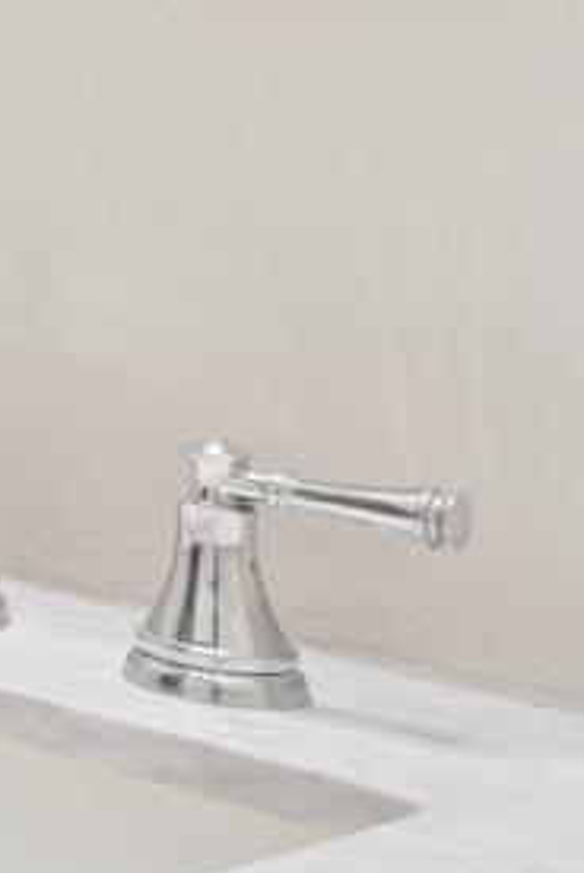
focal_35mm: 119
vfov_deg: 16.2
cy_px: -275
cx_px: -1854
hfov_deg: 7.5
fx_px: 2888
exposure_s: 1/13
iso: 200
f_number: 9
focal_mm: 16
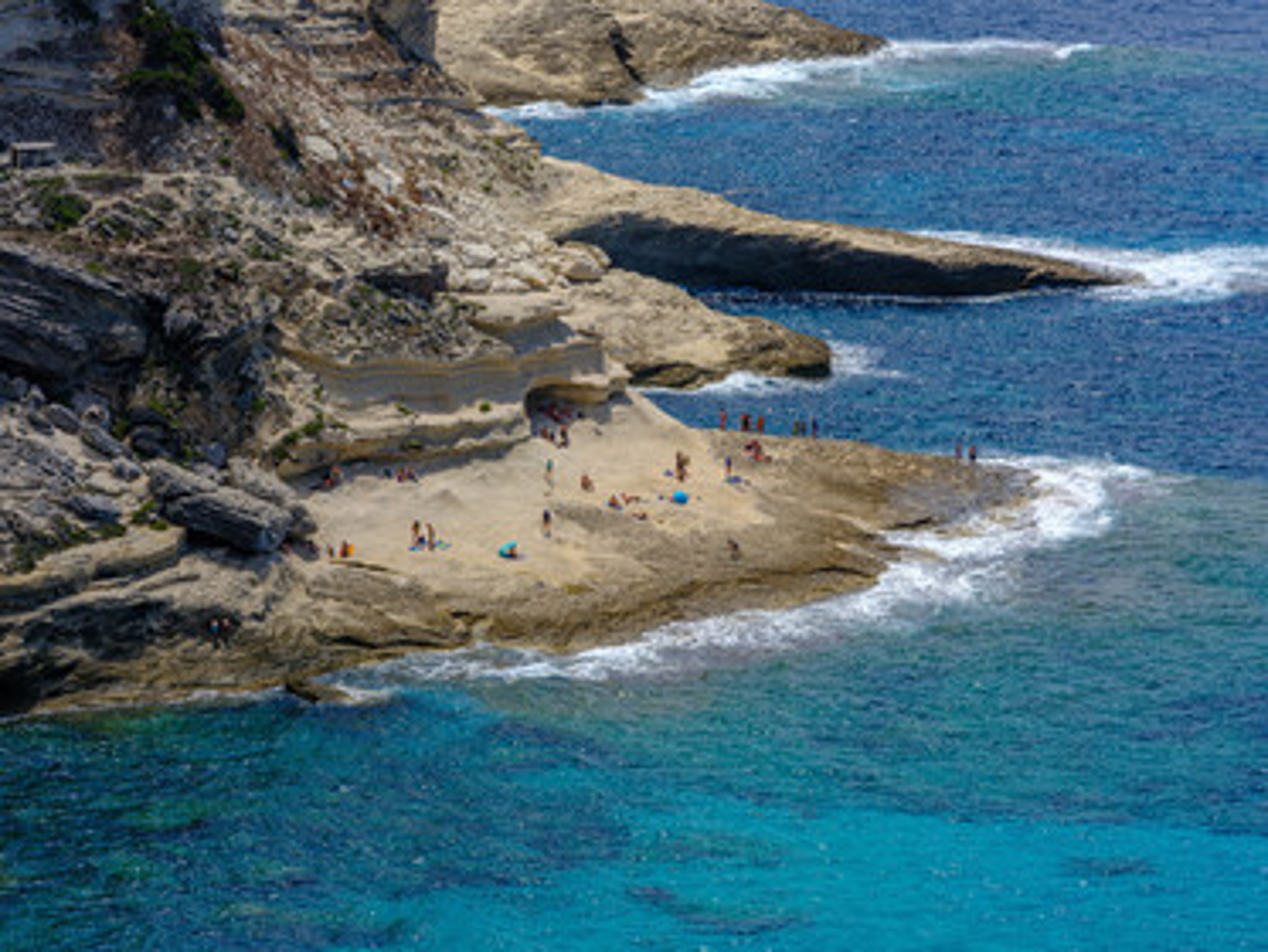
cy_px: 476
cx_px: 634
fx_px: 5789
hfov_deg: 12.5
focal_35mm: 158
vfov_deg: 9.4
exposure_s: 1/60
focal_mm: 200
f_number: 16
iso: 80
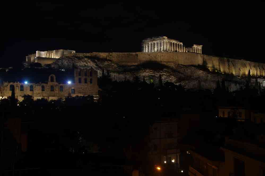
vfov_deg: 31.2
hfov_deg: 45.4
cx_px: 132
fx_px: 317
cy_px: 88
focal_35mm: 43
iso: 100
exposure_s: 5.4
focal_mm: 29.4
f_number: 7.1
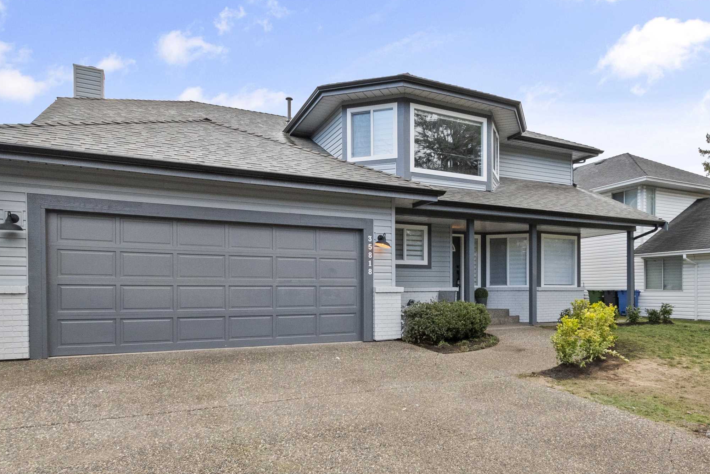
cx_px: 403
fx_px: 454
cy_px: 296
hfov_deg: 75.7
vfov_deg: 54.5
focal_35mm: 23
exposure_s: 1/160
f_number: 10
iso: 250
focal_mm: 10
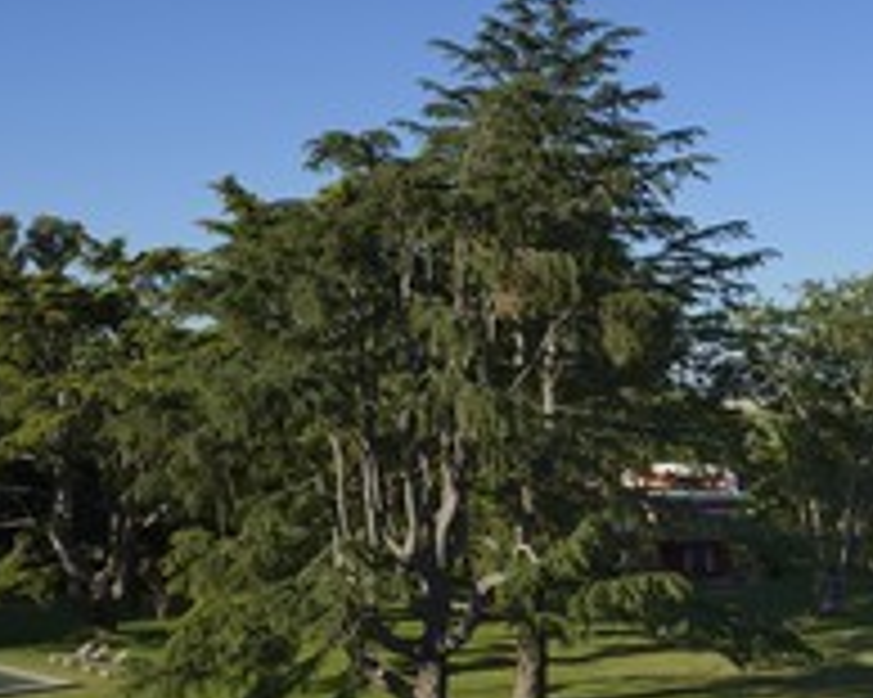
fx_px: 1782
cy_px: 441
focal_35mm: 69
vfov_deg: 22.1
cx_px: 612
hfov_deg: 27.3
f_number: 11
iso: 200
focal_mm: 34
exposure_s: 1/250
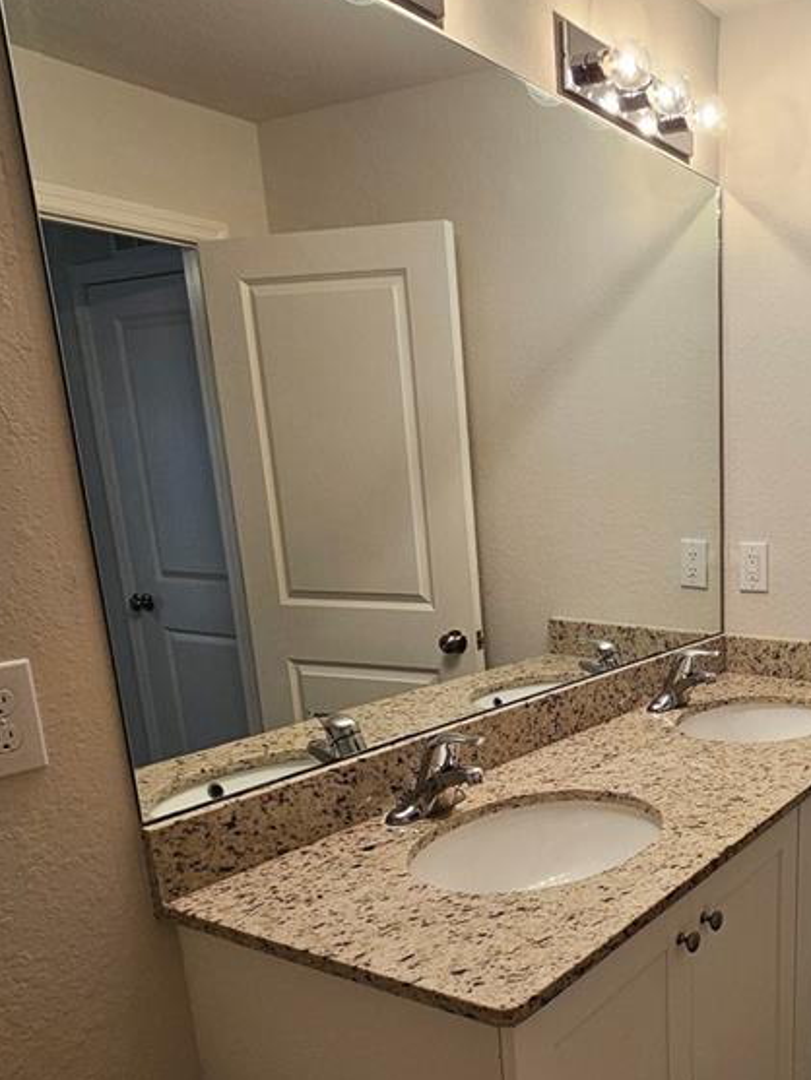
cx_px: 731
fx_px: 874
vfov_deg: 62.2
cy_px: 702
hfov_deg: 45.1
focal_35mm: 28
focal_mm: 2.2
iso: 125
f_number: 2.2
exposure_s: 1/60
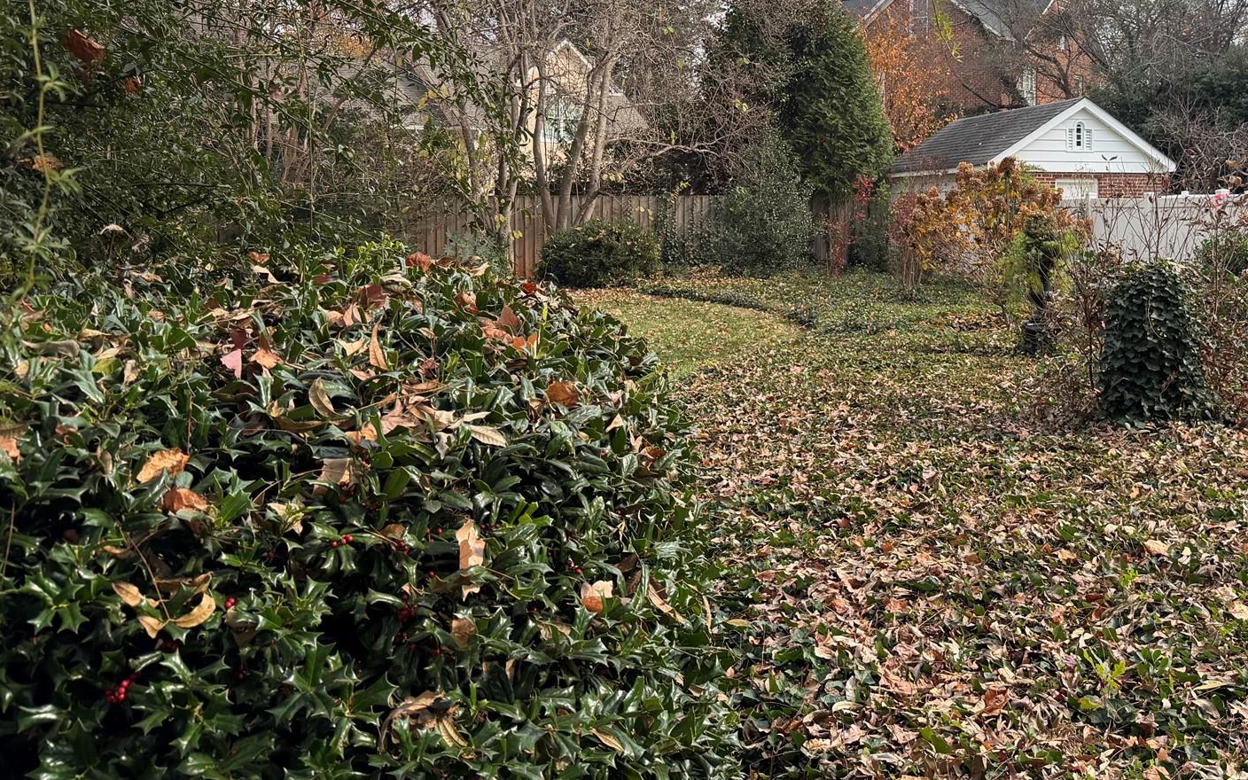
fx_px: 1258
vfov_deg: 34.0
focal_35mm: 37
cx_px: 836
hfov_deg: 51.7
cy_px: 235
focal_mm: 6.76
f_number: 1.78
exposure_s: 1/2445
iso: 100
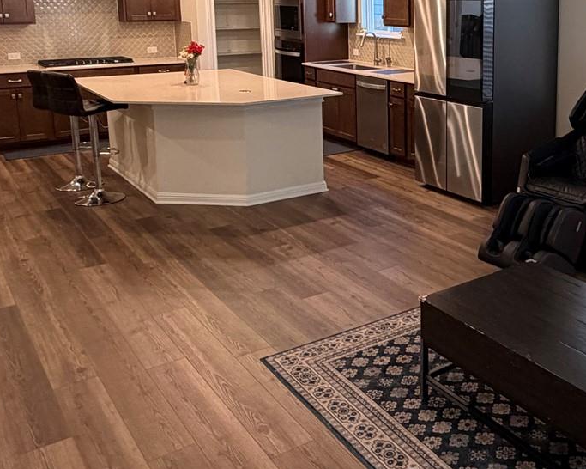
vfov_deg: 35.5
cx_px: 473
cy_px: 108
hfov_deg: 42.7
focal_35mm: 41
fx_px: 711
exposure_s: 1/60
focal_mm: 2.22
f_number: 2.2
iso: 250
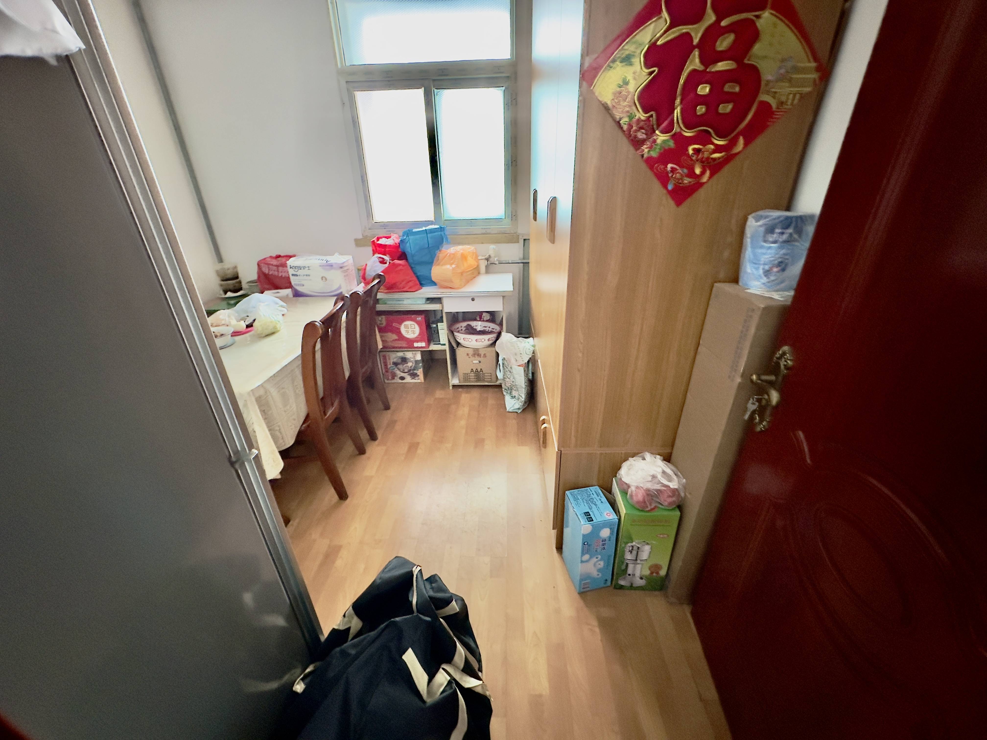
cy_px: 370
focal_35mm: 14
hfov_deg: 102.1
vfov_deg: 85.7
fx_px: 399
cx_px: 494
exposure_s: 1/34
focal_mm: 2.22
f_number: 2.2
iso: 1250
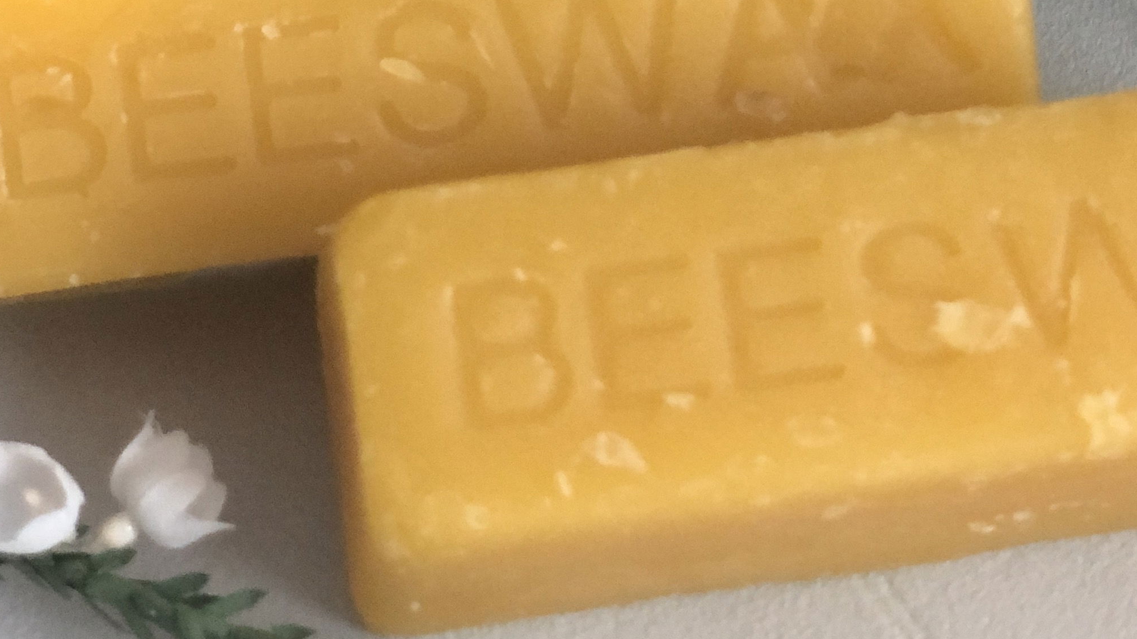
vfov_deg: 10.5
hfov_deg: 18.7
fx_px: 3437
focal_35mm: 114
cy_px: -42
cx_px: 789
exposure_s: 1/17
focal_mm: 6
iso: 160
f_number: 2.4
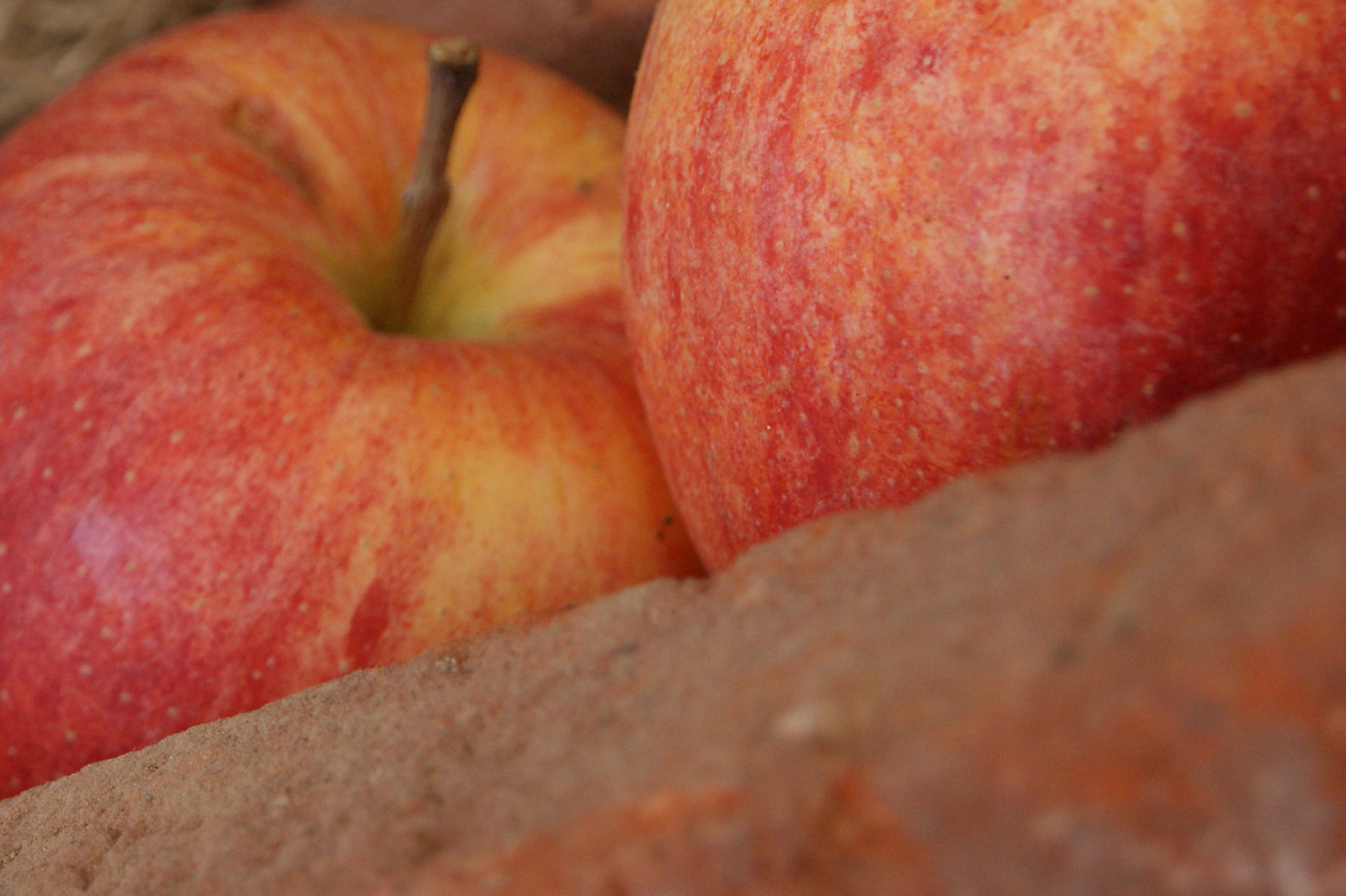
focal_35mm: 152
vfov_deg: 9.0
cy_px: 204
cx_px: 469
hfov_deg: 13.5
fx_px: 5676
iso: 400
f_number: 5.6
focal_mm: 55
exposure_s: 1/80
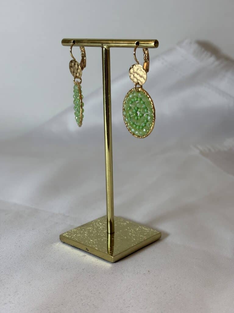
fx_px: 469
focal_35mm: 52
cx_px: 117
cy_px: 156
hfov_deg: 28.0
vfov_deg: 36.8
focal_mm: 5.96
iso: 25
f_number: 1.6
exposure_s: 1/110
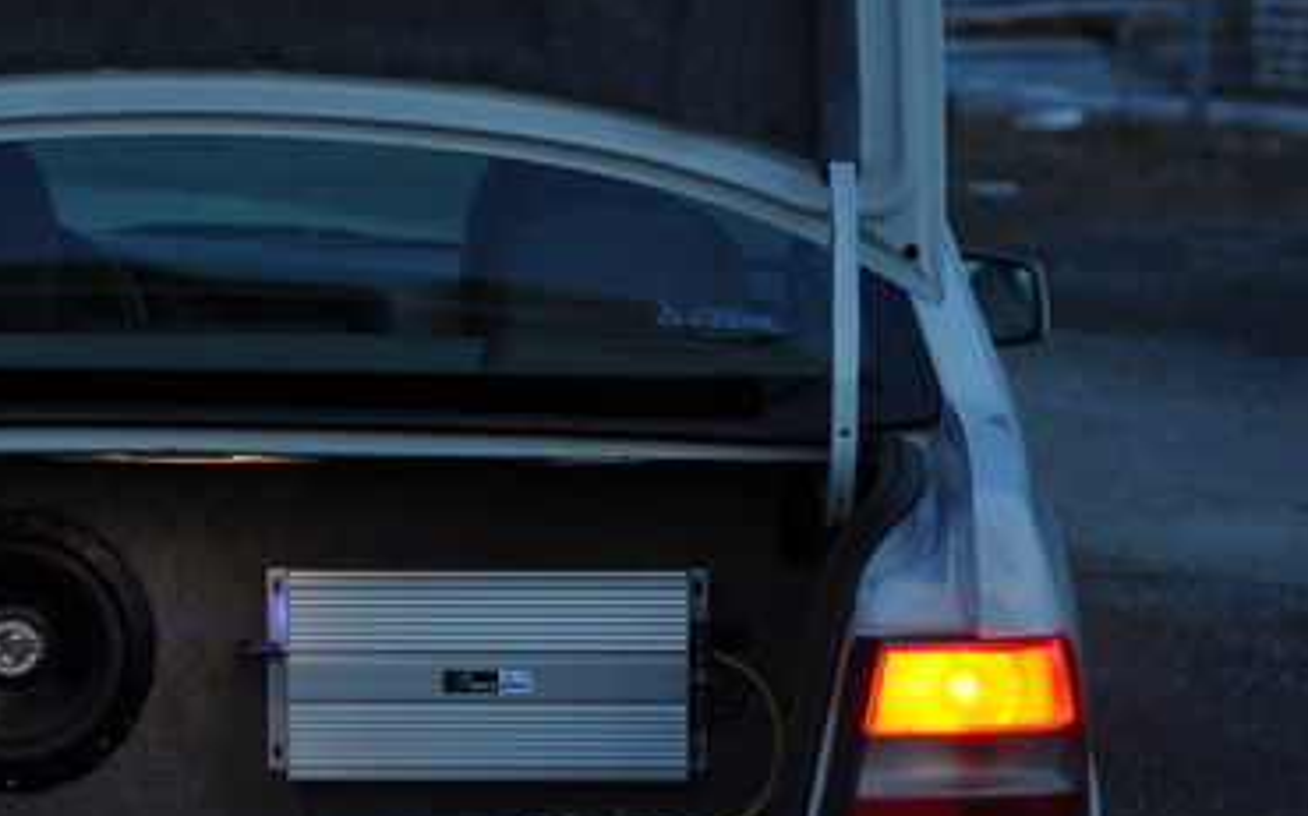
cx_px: 205
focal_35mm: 132
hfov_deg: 15.7
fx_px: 4704
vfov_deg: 9.9
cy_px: 599
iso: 200
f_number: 3.5
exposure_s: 1/20
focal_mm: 50
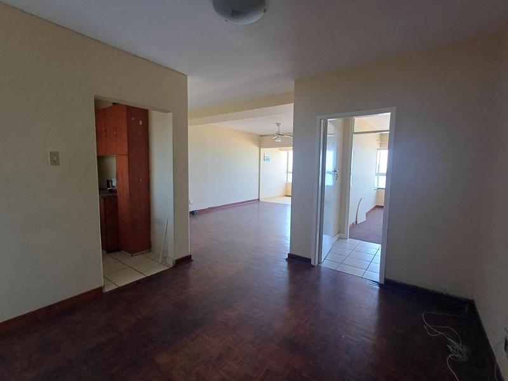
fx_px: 235
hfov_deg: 94.5
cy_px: 190
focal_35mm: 16
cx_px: 254
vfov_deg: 78.1
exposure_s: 1/50
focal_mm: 1.64
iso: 125
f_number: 2.2
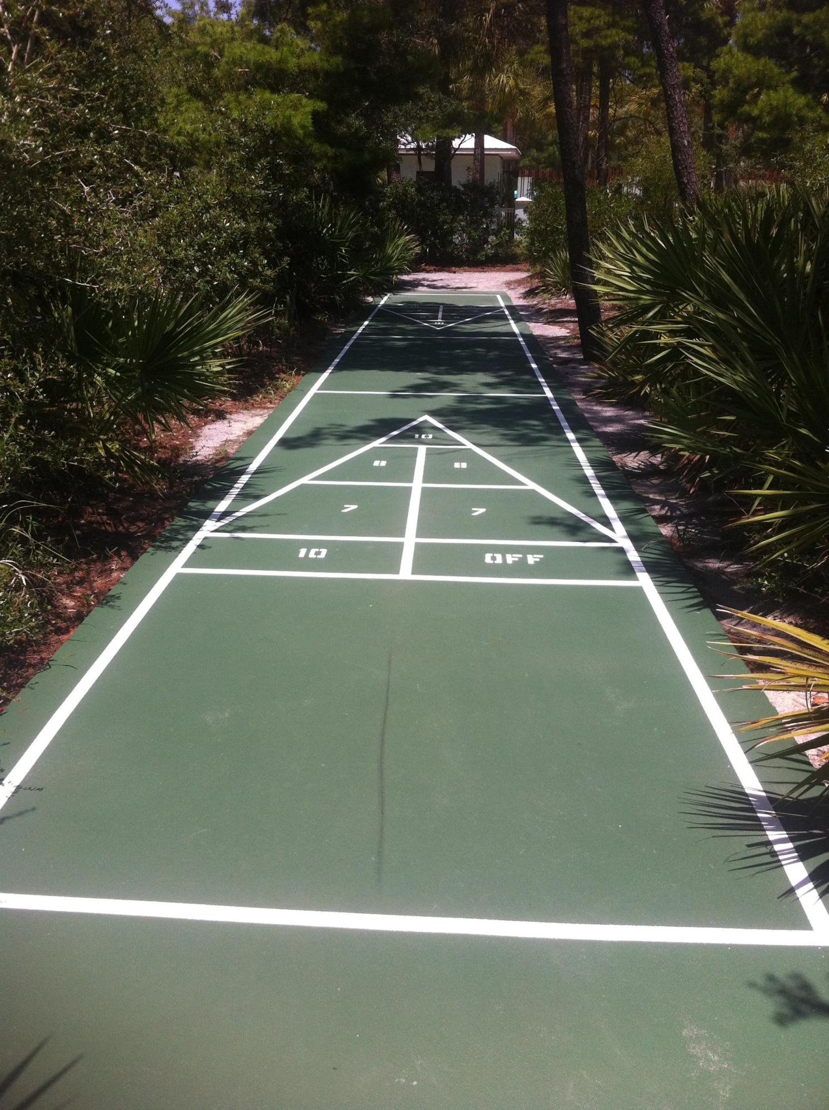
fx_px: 1121
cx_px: 414
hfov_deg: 40.6
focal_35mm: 35
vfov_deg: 52.7
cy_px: 555
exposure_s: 1/1077
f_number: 2.8
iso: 80
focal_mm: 3.85
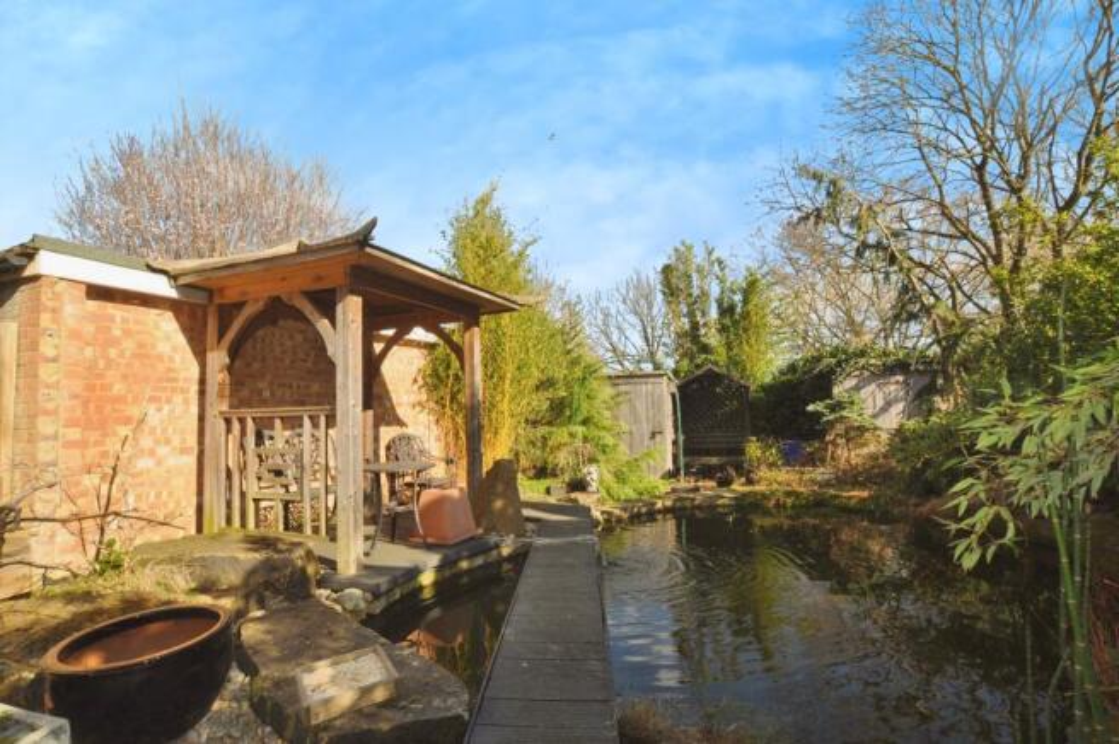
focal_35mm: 16
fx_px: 512
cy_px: 372
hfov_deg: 95.0
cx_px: 560
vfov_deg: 71.9
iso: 200
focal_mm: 11
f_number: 10
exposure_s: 1/200
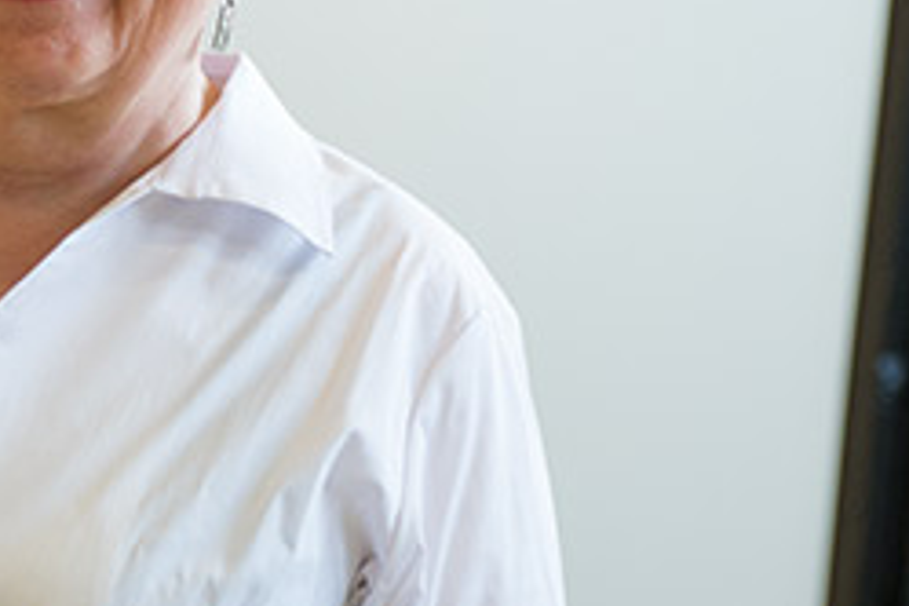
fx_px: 2702
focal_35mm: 107
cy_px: 24
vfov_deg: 12.7
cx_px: 146
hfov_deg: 18.9
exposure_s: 1/350
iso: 1400
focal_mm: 46
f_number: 2.8
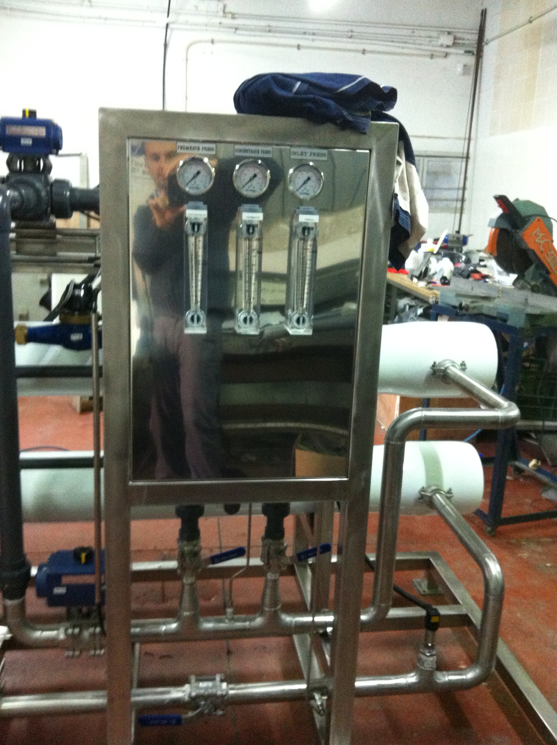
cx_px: 278
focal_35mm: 35
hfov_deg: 40.6
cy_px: 372
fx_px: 753
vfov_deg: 52.7
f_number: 2.8
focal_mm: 3.85
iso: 500
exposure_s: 1/17
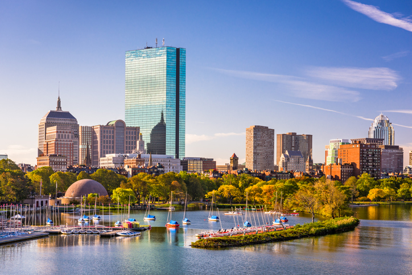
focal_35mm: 70
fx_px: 801
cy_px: 138
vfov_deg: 19.5
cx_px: 206
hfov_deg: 28.8
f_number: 8
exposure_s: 1/160
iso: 200
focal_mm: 70
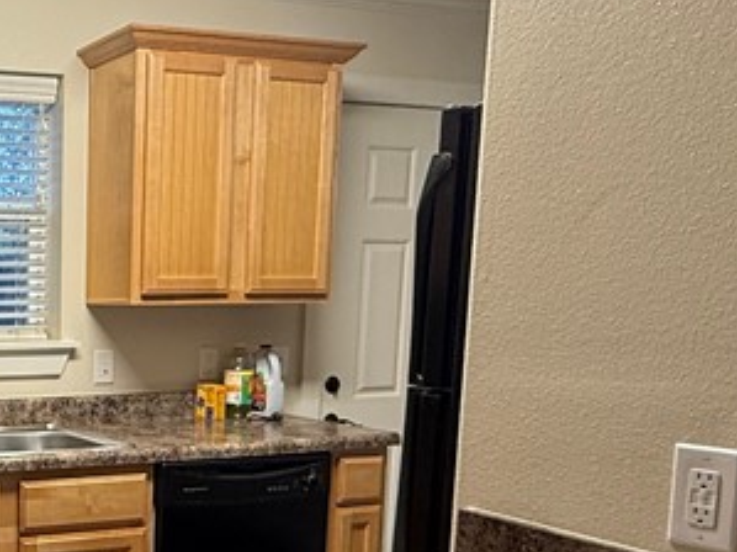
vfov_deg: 29.5
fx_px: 1022
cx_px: -62
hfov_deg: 34.6
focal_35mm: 48
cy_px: 448
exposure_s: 1/60
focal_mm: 2.22
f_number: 2.2
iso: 200
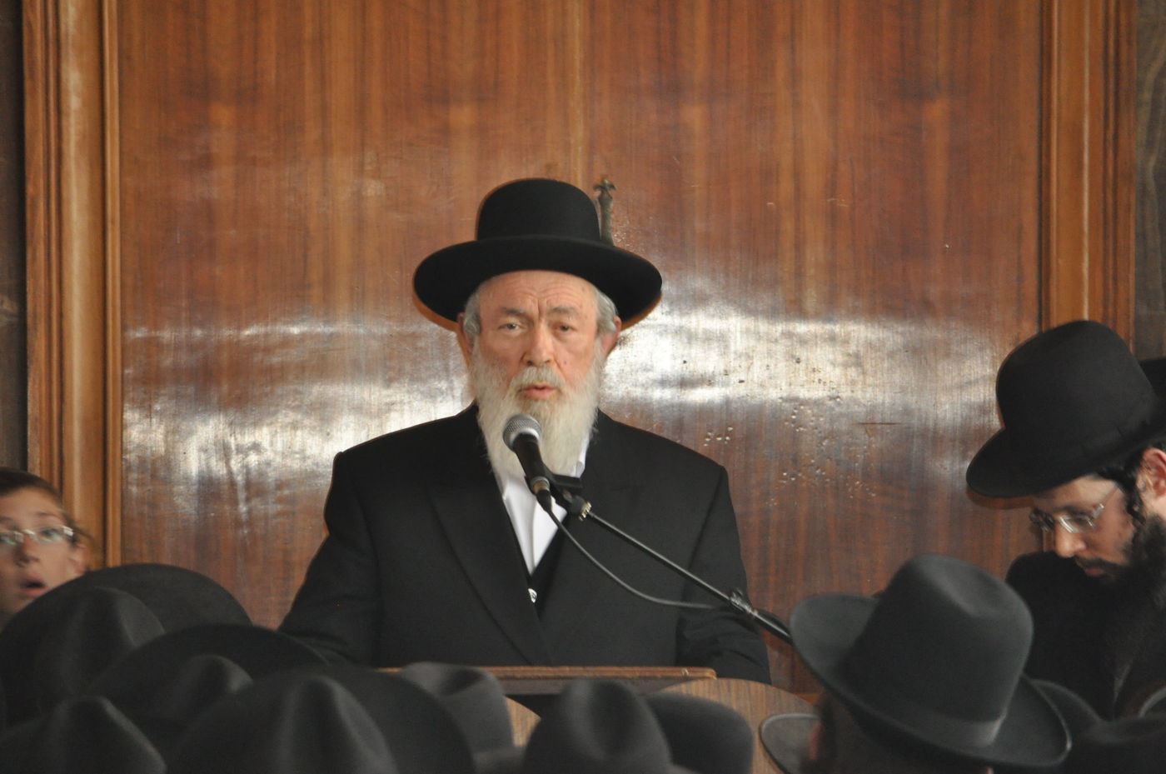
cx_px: 583
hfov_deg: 5.1
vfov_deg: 3.4
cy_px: 387
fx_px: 13098
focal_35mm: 405
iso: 1600
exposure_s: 1/30
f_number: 5.6
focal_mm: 270
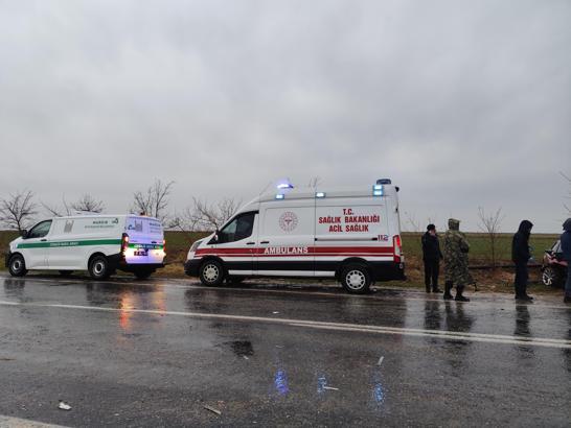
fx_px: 380
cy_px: 214
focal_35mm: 23
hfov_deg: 73.9
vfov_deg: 58.9
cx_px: 286
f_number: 1.65
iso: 400
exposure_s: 1/100
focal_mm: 6.14
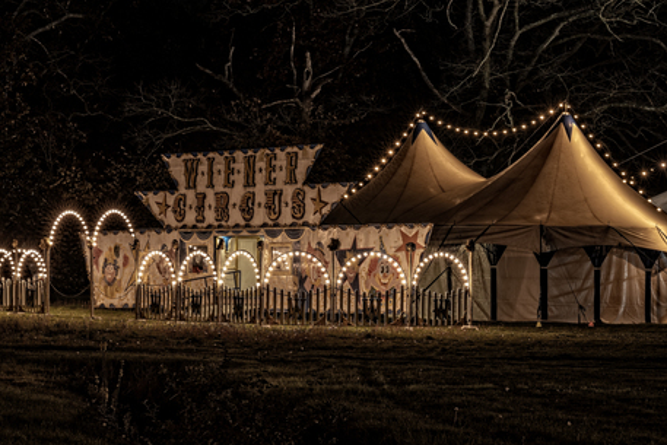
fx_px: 2520
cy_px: 222
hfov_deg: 15.1
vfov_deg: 10.1
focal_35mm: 136
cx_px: 333
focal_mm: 135
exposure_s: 13
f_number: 13
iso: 100
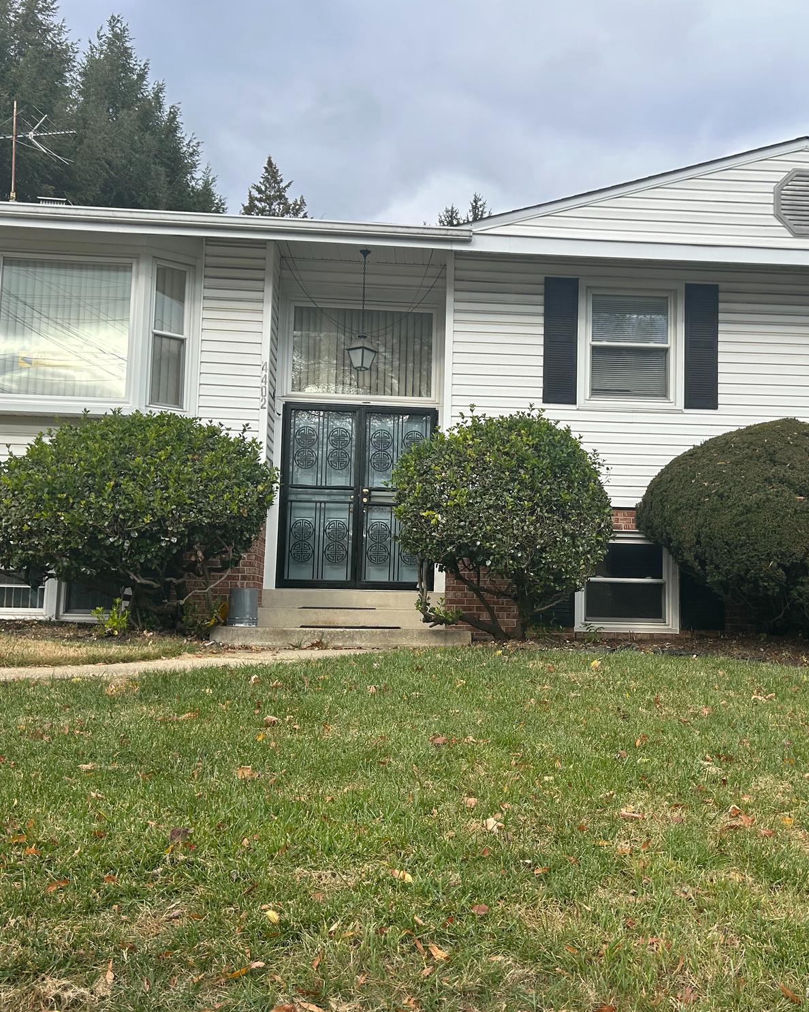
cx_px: 501
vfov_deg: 51.5
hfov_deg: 41.9
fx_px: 1048
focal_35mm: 35
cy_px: 519
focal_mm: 5.7
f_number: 1.5
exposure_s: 1/1058
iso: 50
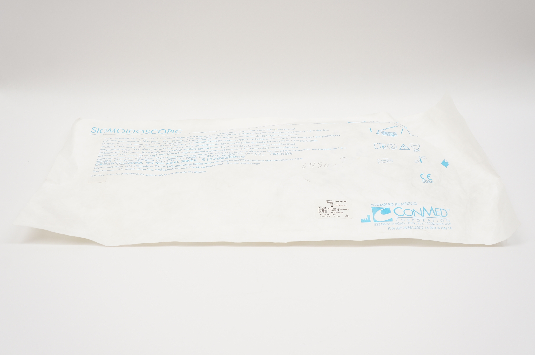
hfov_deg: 57.3
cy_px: 178
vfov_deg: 39.9
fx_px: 490
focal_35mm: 33
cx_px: 268
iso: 400
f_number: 6.3
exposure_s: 1/60
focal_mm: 22
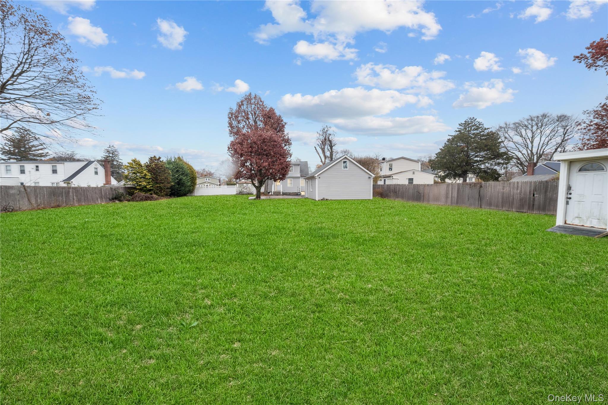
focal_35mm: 12
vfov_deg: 90.0
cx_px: 304
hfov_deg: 112.6
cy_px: 202
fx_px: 203
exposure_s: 1/5
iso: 250
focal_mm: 12
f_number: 8
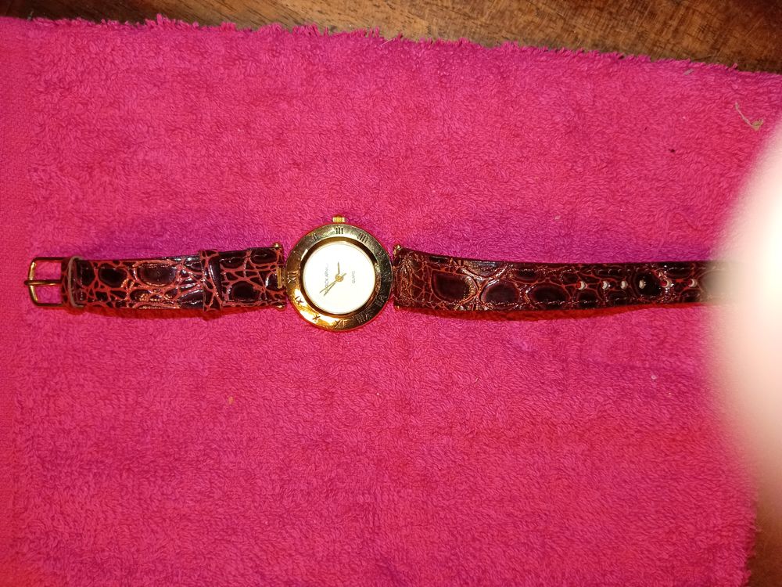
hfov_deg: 65.3
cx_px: 391
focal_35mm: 27
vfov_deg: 51.4
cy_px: 294
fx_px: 610
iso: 837
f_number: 1.8
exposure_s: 1/20
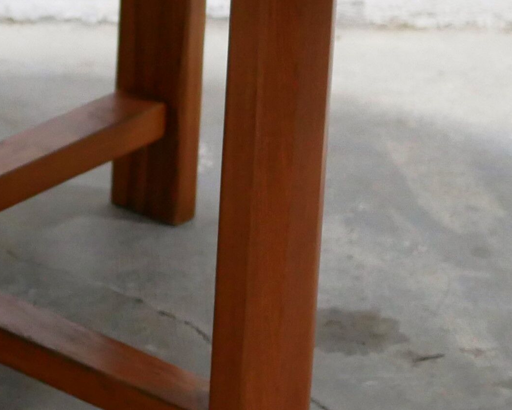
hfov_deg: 10.9
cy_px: -42
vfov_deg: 9.0
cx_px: -205
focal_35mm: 171
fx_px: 2591
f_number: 1.7
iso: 1250
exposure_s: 1/60
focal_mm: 20
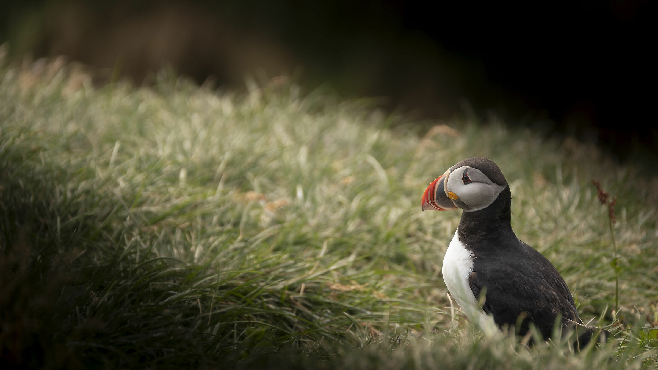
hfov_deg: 3.4
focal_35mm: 630
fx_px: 10993
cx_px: 329
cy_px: 204
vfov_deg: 1.9
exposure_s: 1/125
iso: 100
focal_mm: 400
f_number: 5.6
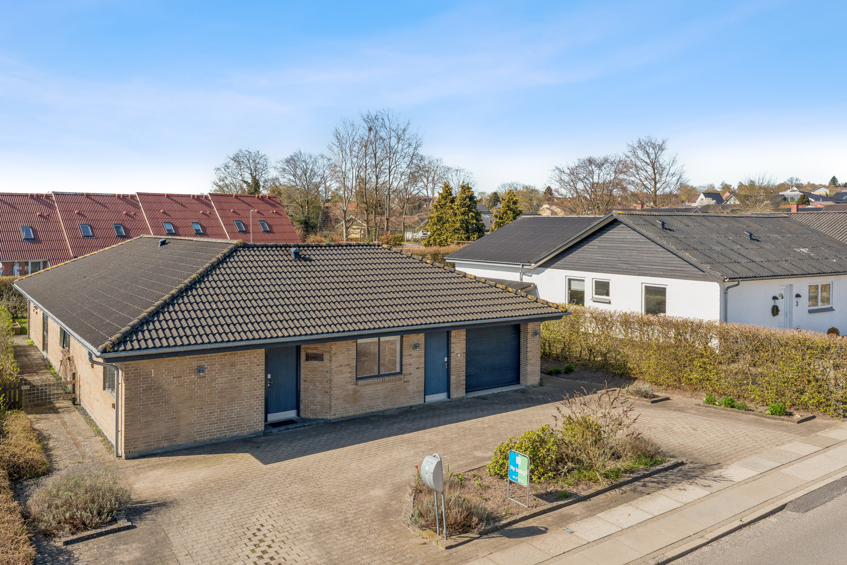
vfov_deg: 45.0
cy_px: 282
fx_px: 682
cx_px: 424
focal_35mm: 29
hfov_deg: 63.7
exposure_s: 1/500
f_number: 10
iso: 400
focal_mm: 29
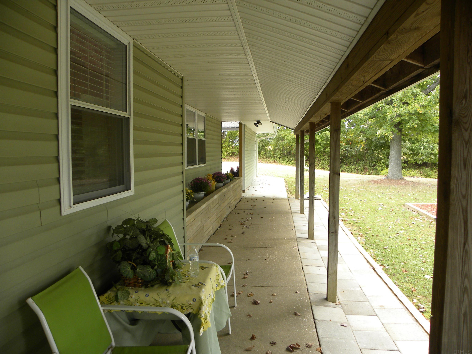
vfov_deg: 53.1
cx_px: 236
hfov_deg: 67.3
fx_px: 355
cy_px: 177
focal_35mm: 26
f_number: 2.8
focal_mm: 4.6
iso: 68
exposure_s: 1/68.4
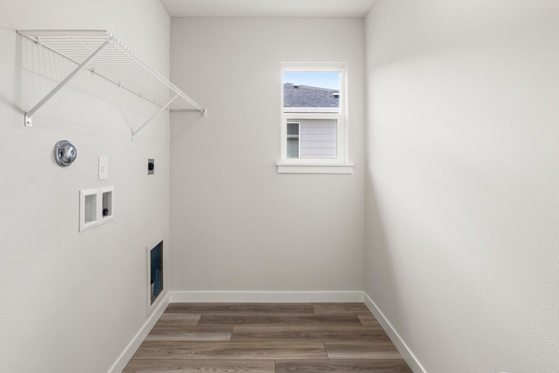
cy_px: 184
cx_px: 268
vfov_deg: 70.4
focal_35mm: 17
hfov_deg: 93.2
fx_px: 264
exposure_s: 1/125
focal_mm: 15
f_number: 7.1
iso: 80
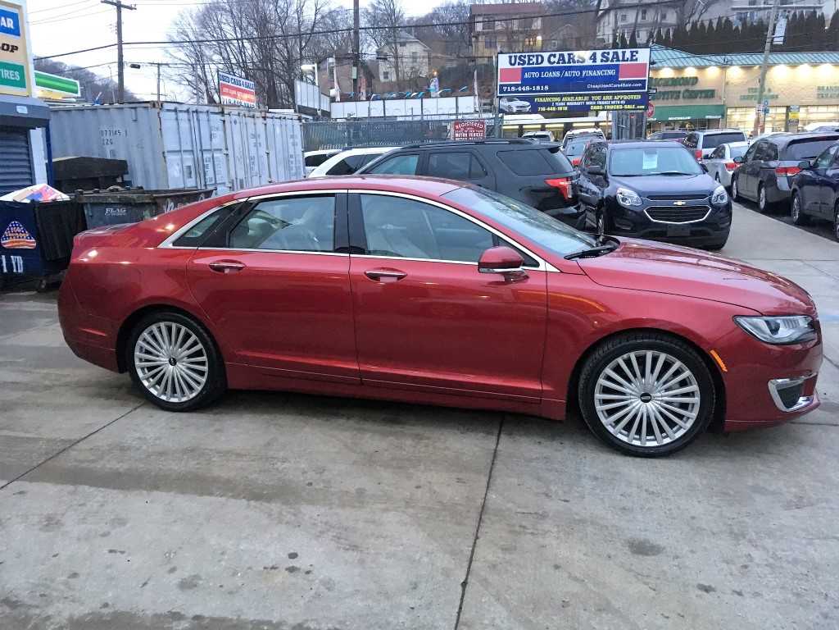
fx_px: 703
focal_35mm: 29
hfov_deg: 61.7
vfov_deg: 48.2
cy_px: 315
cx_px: 420
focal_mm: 4.15
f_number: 2.2
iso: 250
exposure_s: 1/30
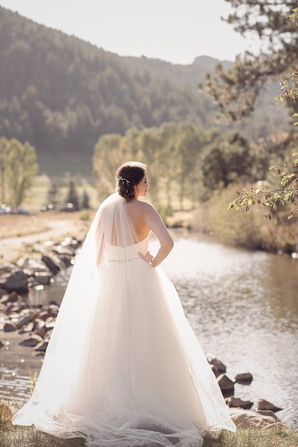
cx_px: 149
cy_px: 224
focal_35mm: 85
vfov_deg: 23.9
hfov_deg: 16.1
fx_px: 1054
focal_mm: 85
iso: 200
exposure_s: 1/800
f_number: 2.8
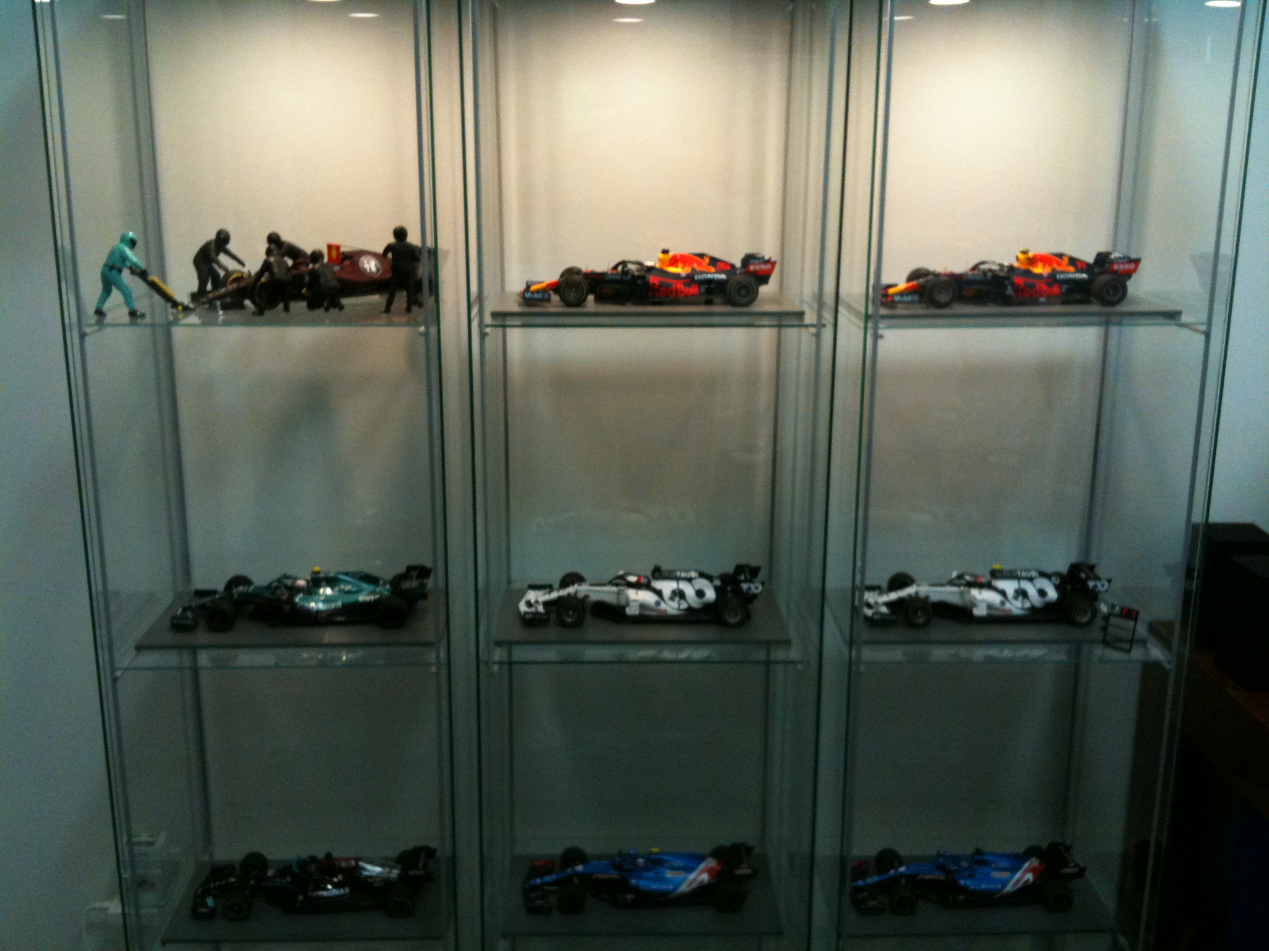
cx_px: 634
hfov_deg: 52.6
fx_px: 1283
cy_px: 476
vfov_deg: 40.7
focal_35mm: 35
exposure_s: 1/17
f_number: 2.8
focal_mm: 3.85
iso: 200
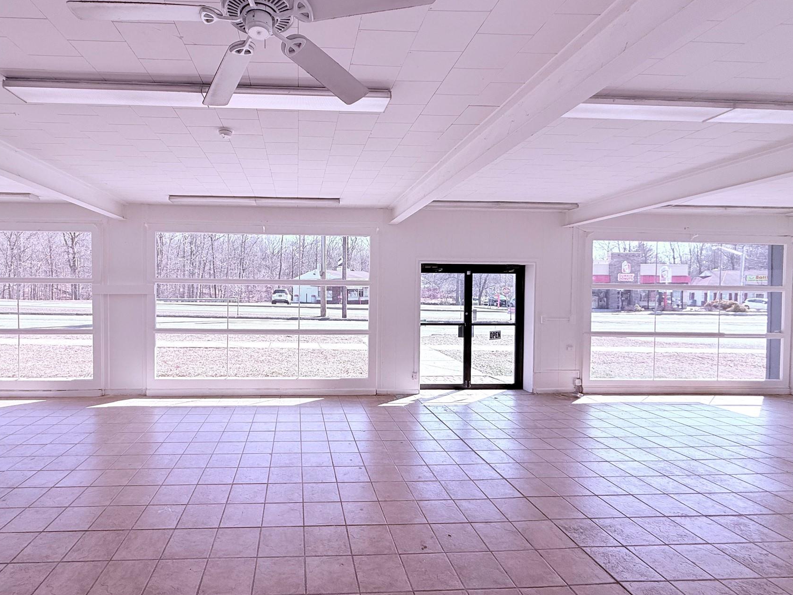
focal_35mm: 17
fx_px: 389
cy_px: 298
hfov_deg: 89.9
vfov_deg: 74.7
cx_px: 317
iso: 50
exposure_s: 1/651
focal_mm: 2.22
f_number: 2.2
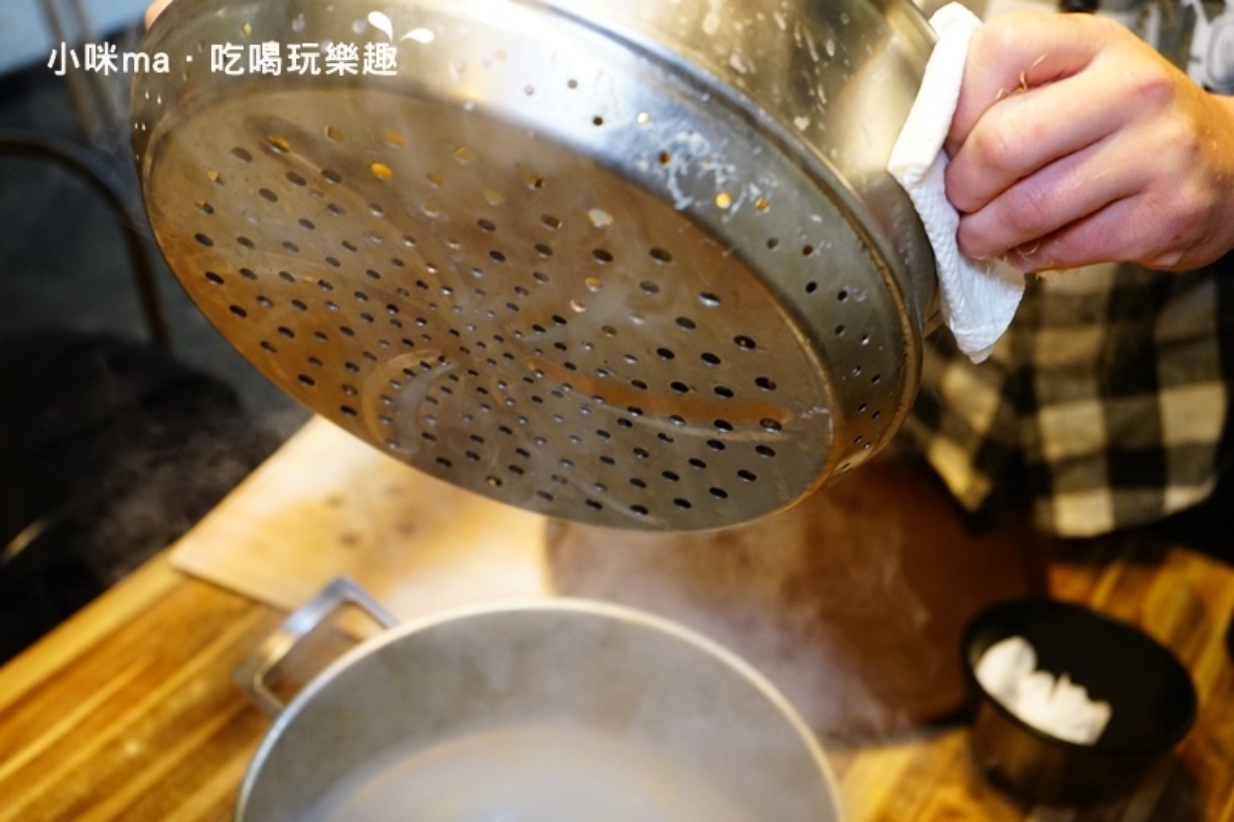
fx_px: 1508
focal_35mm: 44
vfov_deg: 30.5
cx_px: 617
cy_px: 411
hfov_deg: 44.5
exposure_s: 1/60
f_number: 4.5
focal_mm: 44
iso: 2000
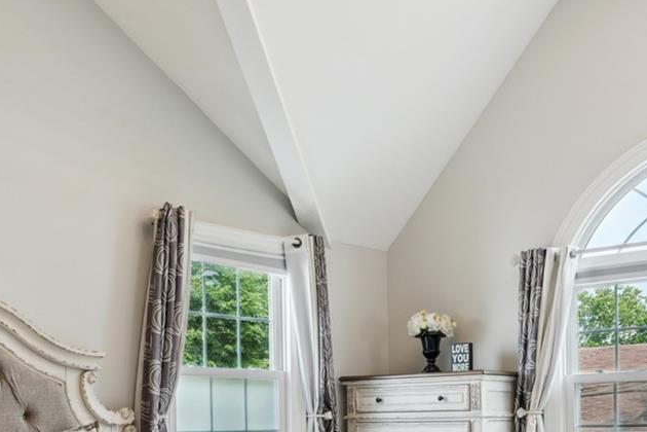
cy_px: 435
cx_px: 325
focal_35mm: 52
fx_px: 934
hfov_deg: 38.2
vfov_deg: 24.7
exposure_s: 1/80
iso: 200
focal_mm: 16
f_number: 5.6
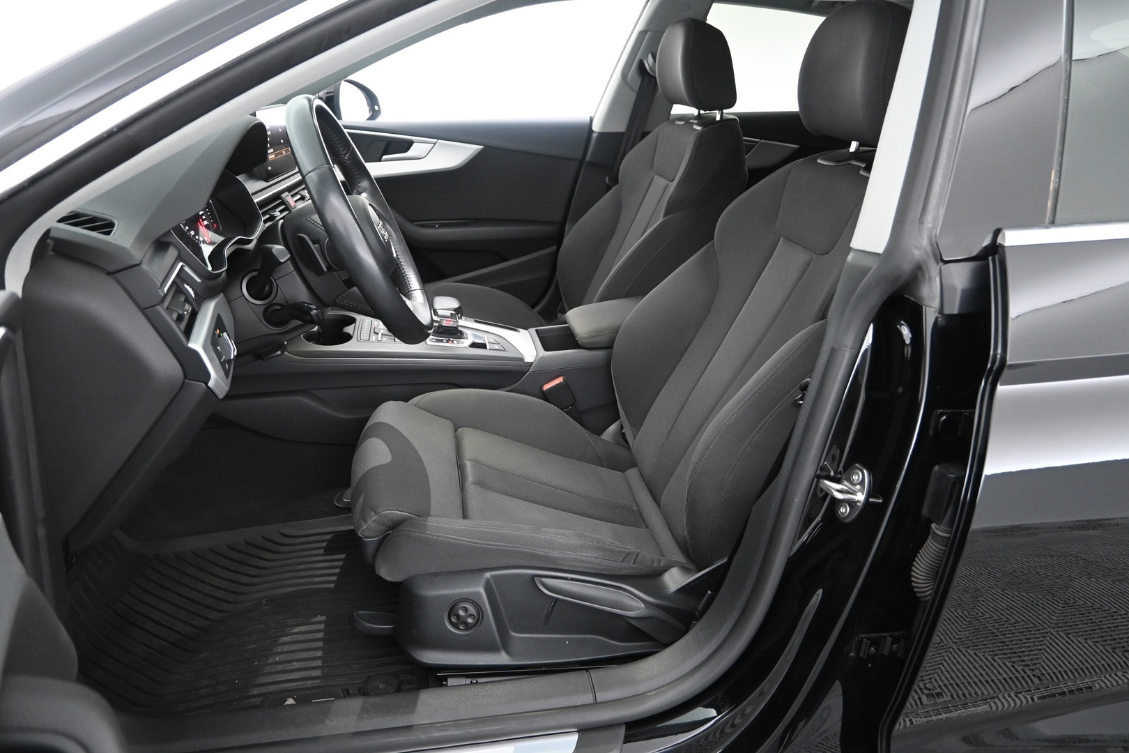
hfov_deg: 73.7
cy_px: 376
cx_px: 564
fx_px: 753
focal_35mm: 24
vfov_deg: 53.1
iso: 2000
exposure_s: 1/20
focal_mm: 16
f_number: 3.5
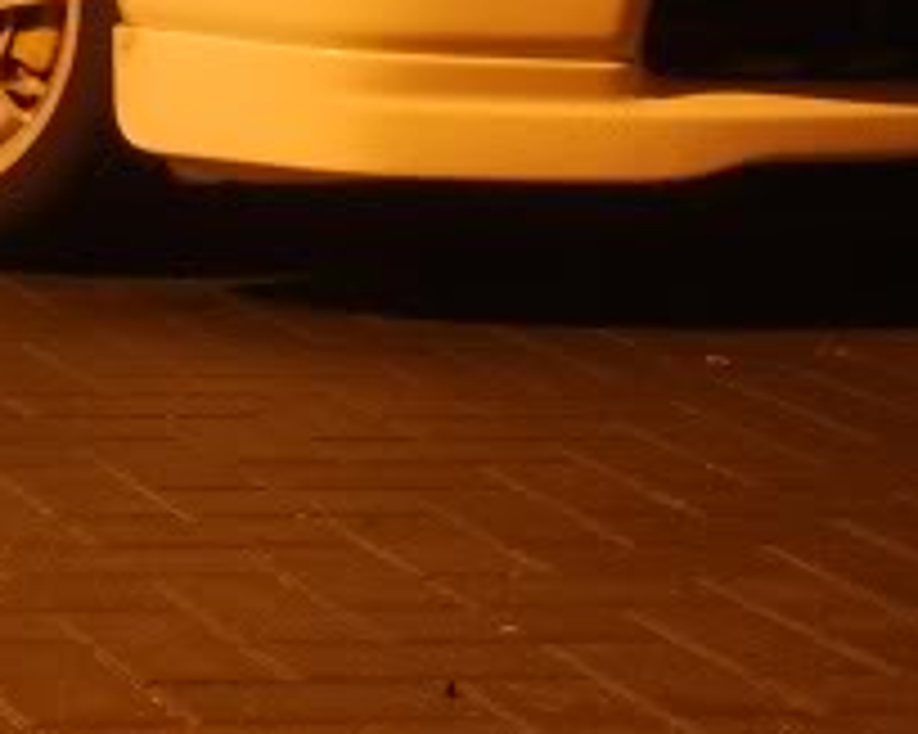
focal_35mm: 155
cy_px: -417
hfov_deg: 12.0
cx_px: -338
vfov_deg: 9.6
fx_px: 4209
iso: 200
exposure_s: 30
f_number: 29
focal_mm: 28
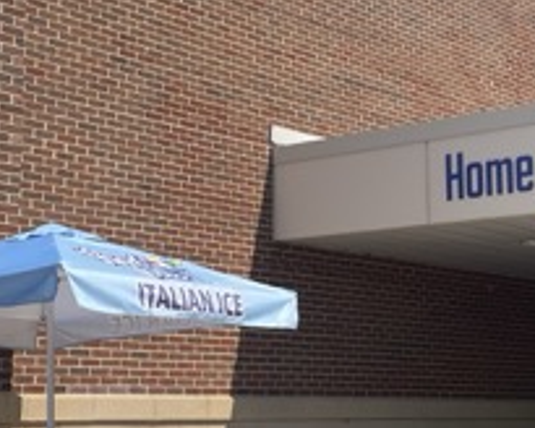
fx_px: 1203
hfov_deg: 25.1
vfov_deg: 20.2
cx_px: 266
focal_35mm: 76
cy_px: 183
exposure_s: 1/4525
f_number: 1.6
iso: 32
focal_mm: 5.1
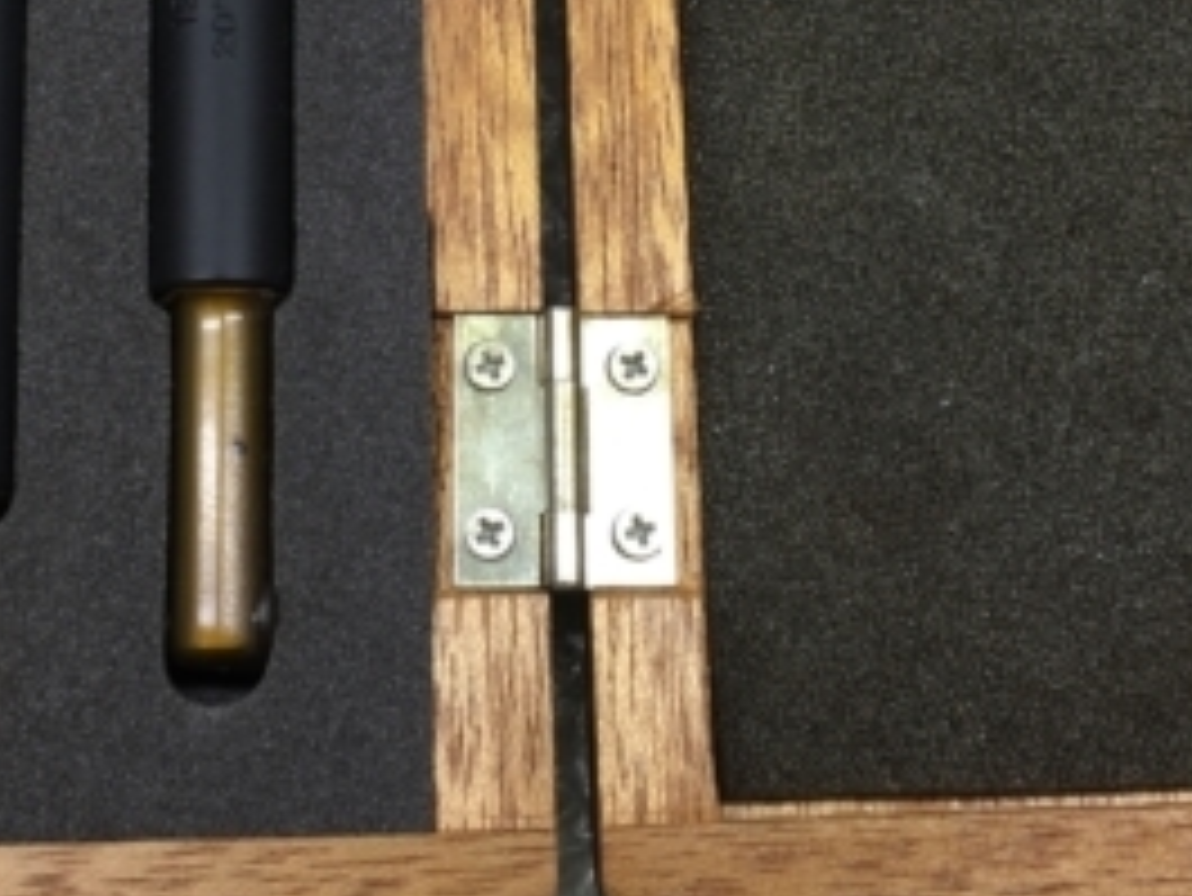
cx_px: 522
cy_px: 86
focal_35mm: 70
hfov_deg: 27.7
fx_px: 2412
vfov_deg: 20.6
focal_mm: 4.15
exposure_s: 1/60
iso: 25
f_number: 2.2
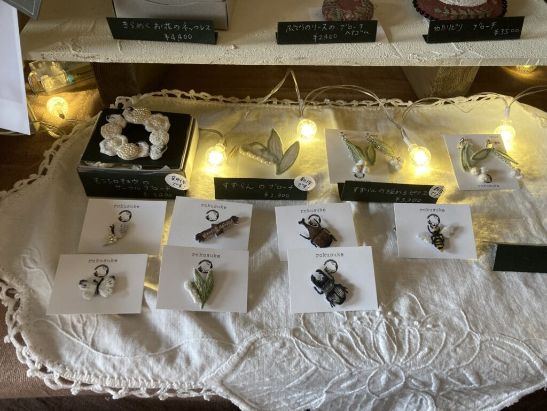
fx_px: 442
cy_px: 206
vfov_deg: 49.7
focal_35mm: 28
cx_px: 274
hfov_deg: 63.4
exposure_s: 1/50
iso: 200
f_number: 1.8
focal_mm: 3.99
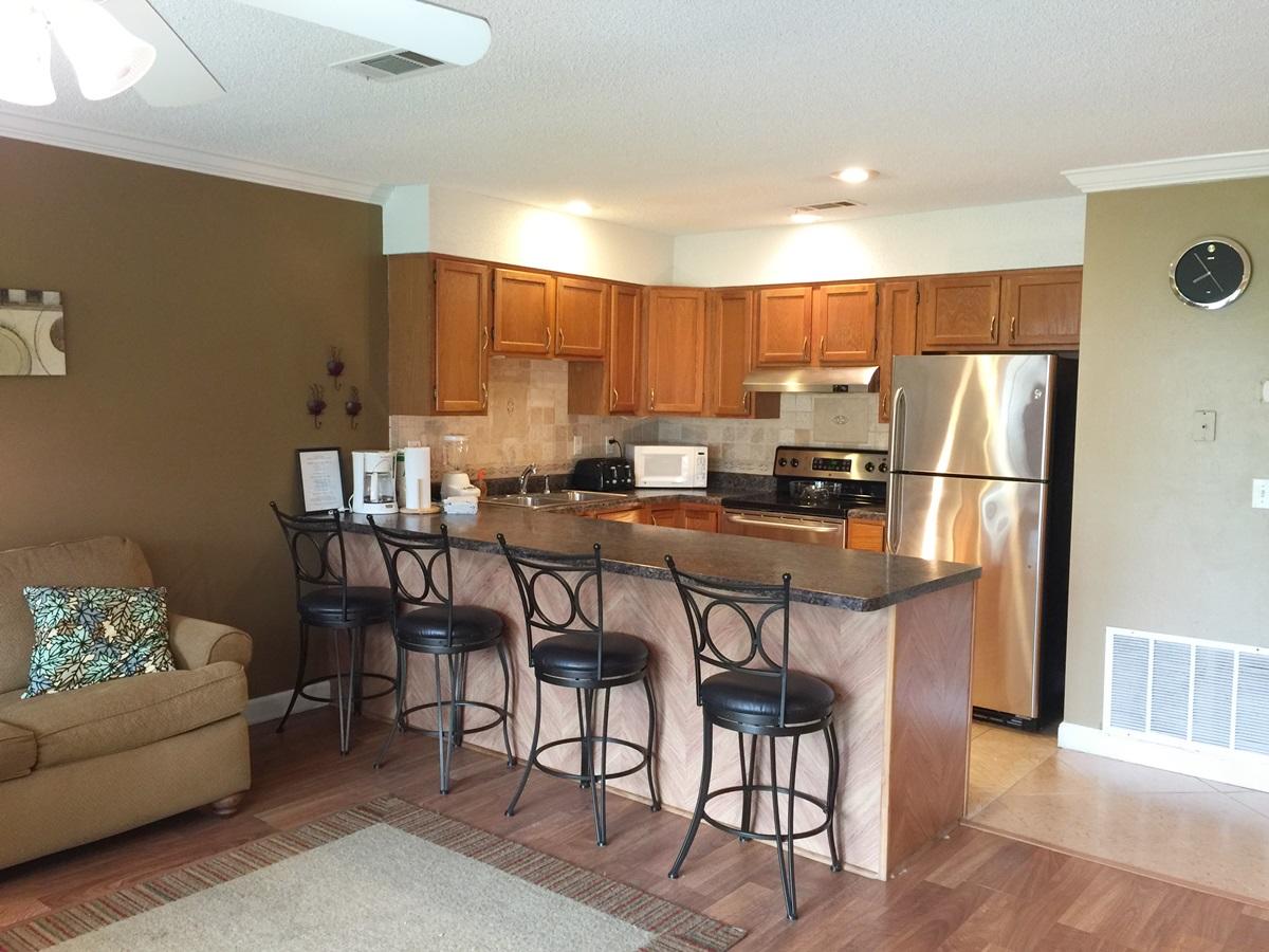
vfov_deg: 48.2
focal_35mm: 29
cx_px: 634
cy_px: 476
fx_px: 1063
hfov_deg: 61.7
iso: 80
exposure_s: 1/15
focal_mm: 4.15
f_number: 2.2
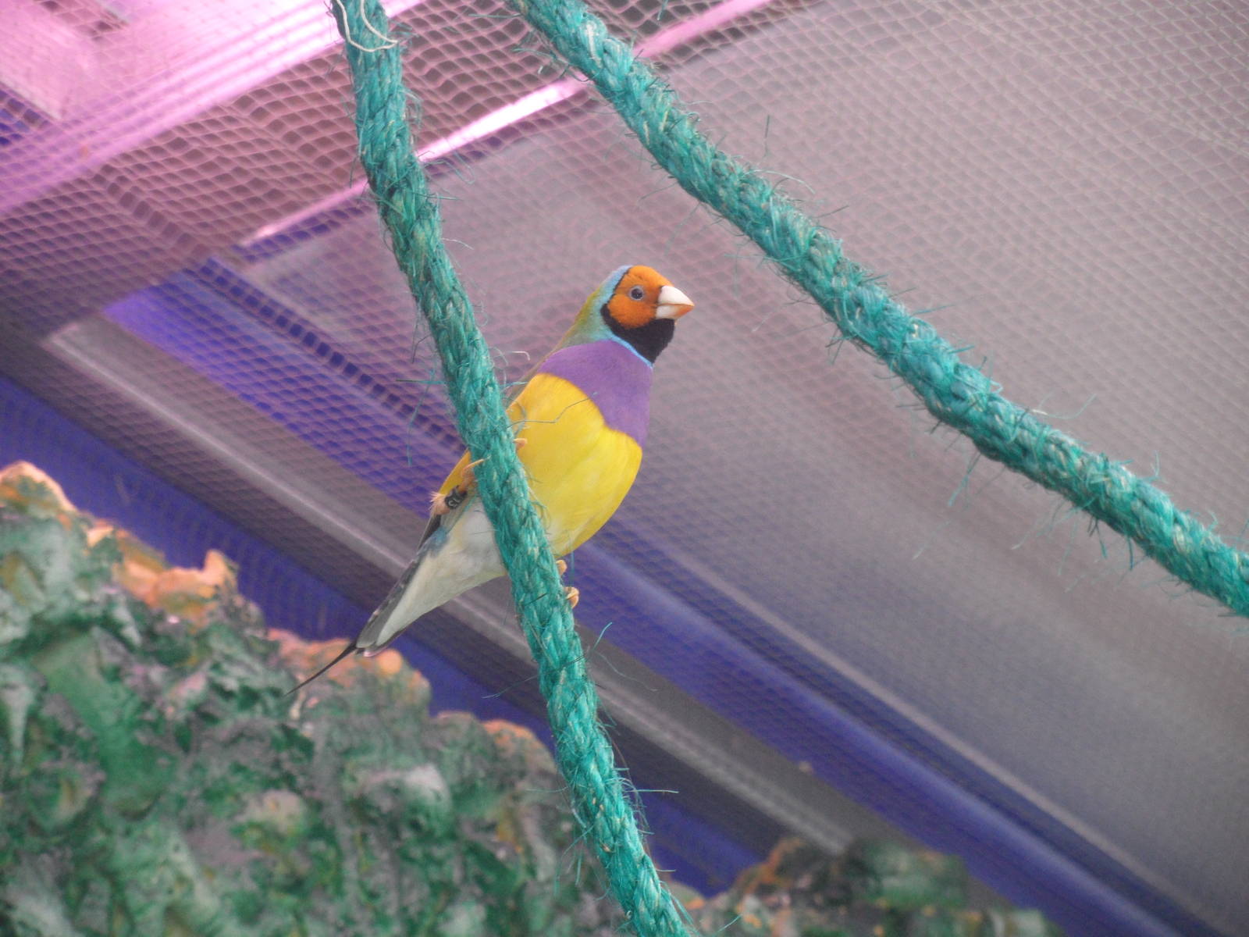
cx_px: 624
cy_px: 468
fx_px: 8660
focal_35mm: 240
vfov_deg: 6.2
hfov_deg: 8.2
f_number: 5
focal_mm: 39.5
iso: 200
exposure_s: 1/60
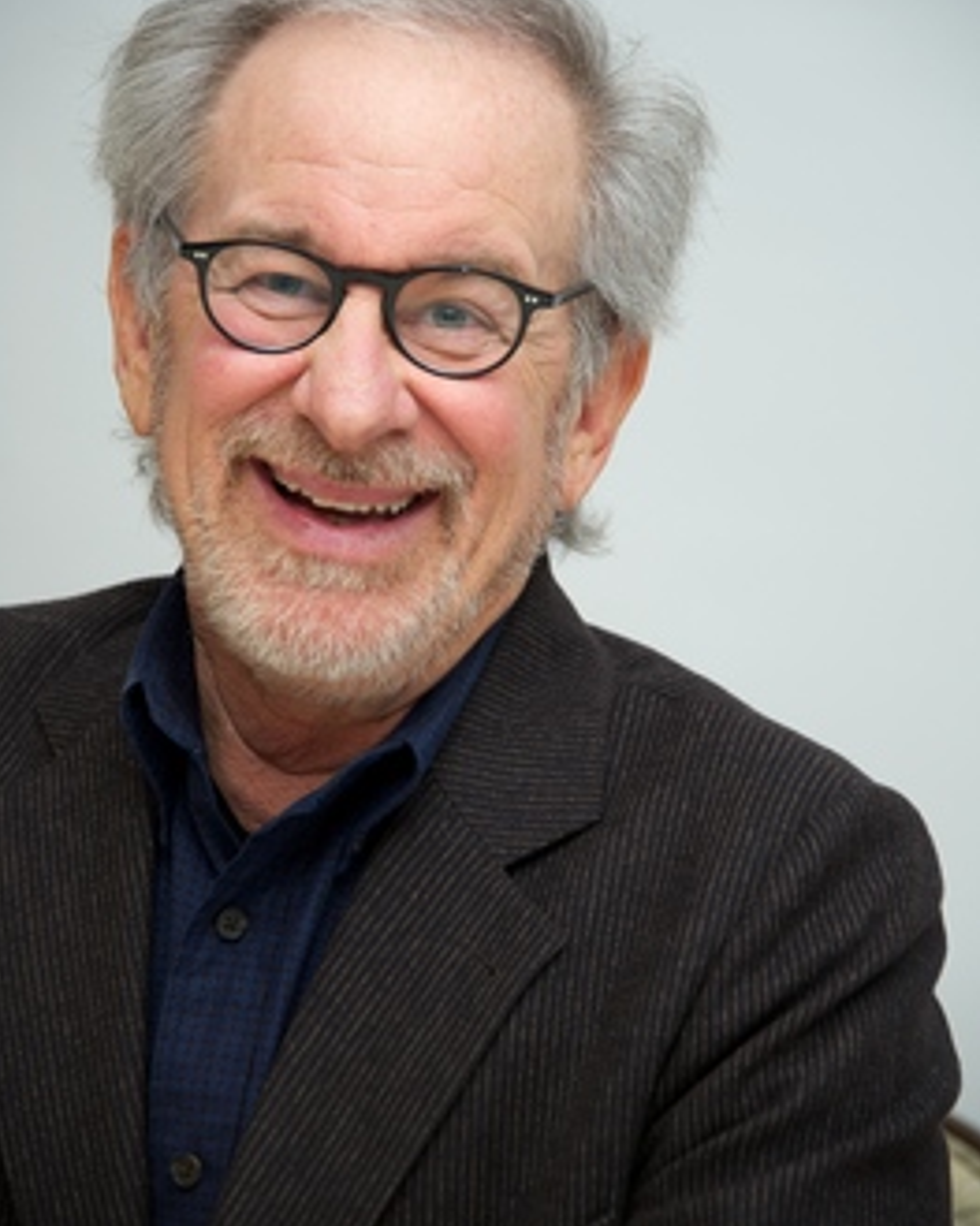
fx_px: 7436
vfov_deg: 9.4
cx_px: 488
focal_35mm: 205
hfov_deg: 7.5
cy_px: 533
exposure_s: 1/60
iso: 500
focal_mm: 180
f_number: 5.6
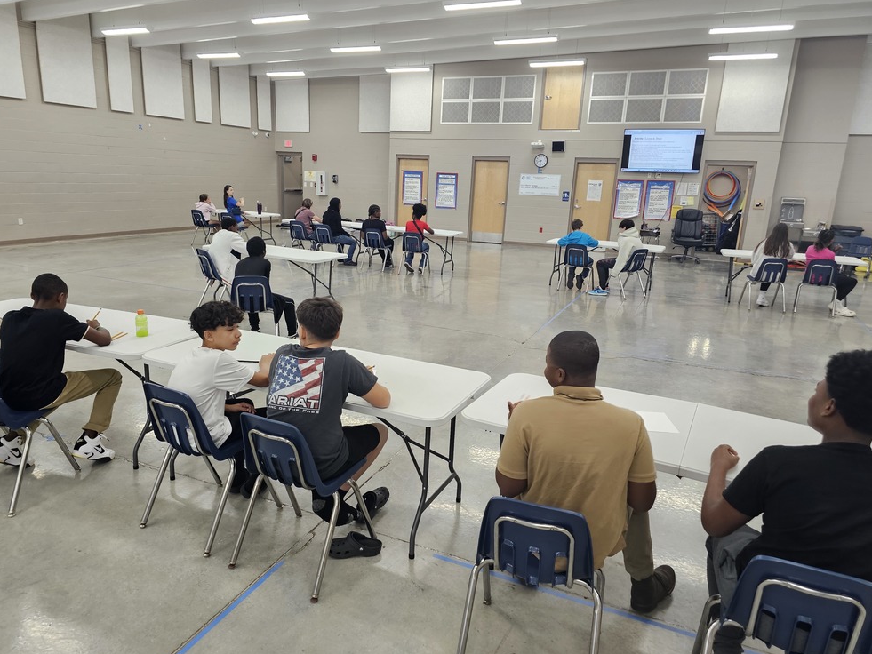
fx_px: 605
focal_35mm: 24
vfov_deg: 56.8
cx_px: 424
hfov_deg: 71.6
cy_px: 323
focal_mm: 6.3
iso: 160
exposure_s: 1/120
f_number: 1.7
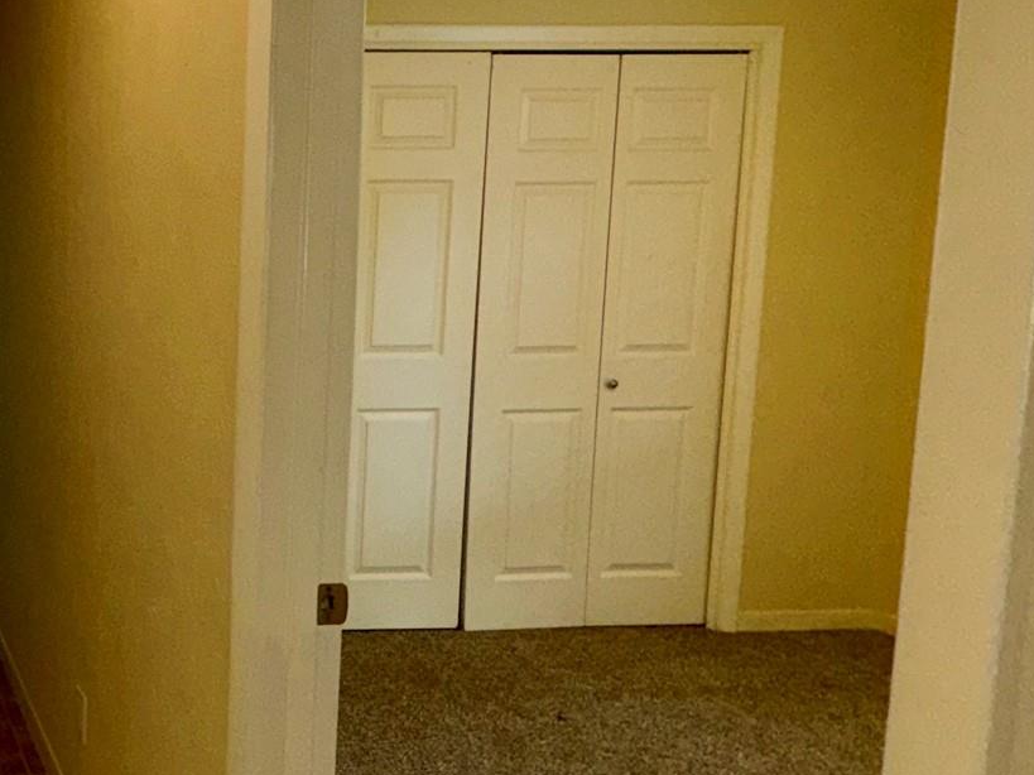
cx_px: -131
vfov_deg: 40.7
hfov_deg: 40.9
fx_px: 1045
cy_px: 356
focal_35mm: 35
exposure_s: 1/122
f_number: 2.2
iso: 50
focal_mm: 2.22
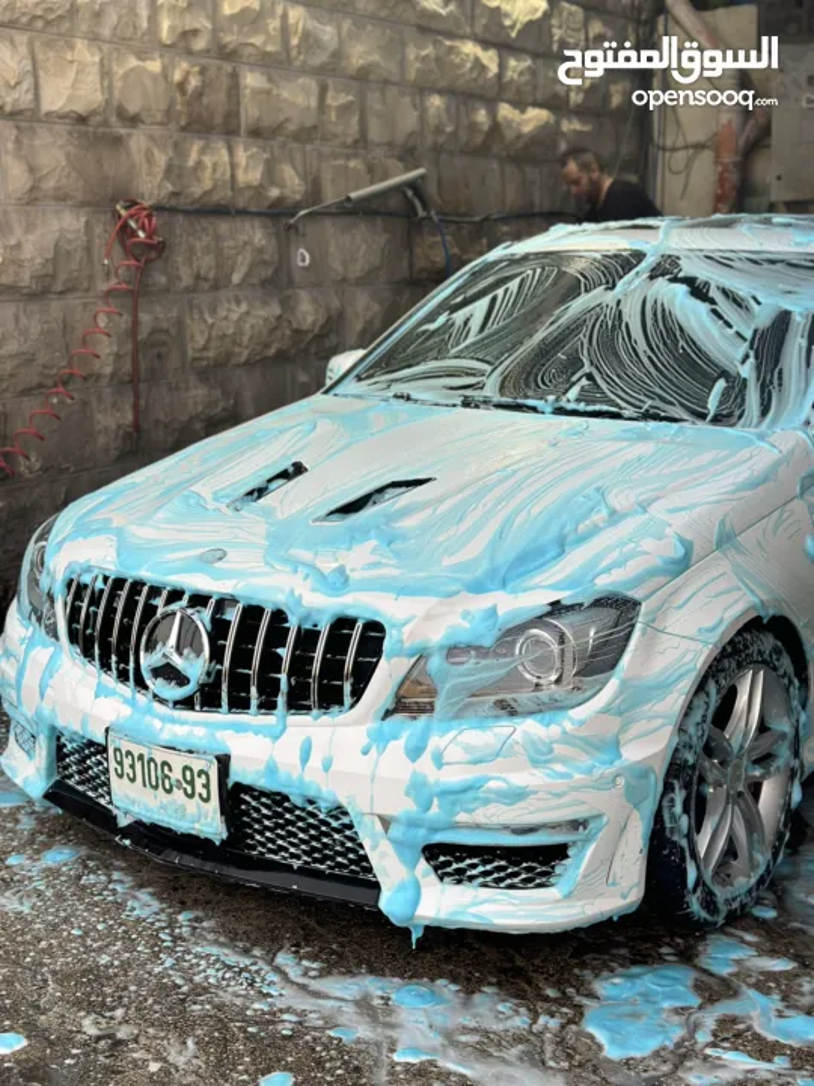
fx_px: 1505
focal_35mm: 48
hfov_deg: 30.3
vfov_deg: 39.7
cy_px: 543
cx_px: 407
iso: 80
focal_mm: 6.86
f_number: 1.78
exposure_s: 1/494
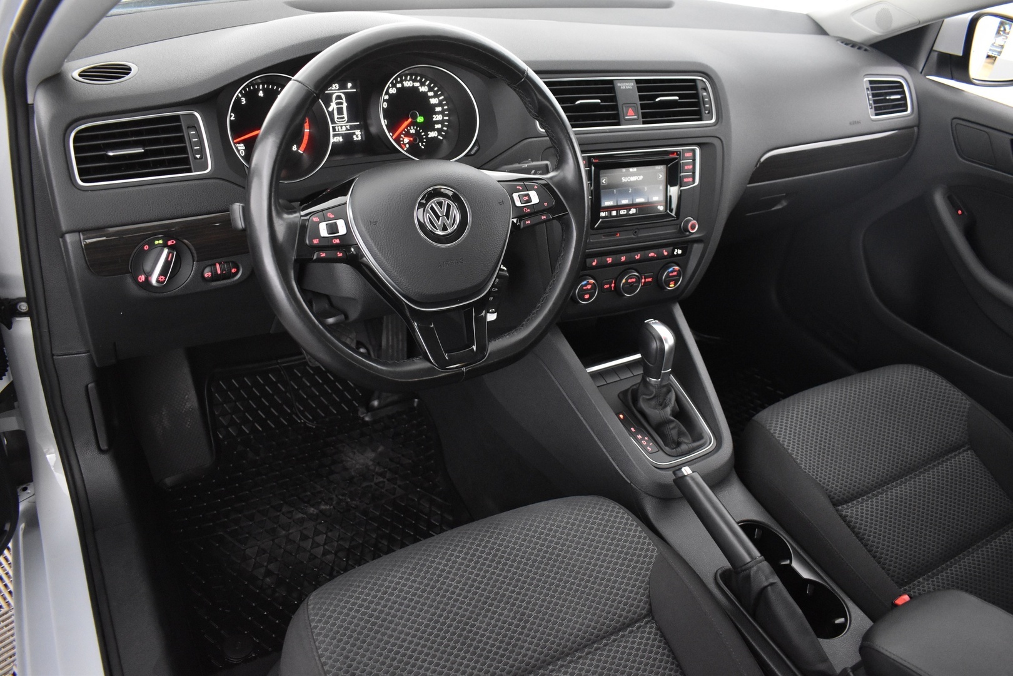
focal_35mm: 27
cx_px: 506
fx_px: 760
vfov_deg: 47.9
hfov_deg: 67.4
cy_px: 338
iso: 3200
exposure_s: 1/25
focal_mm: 18
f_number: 3.5
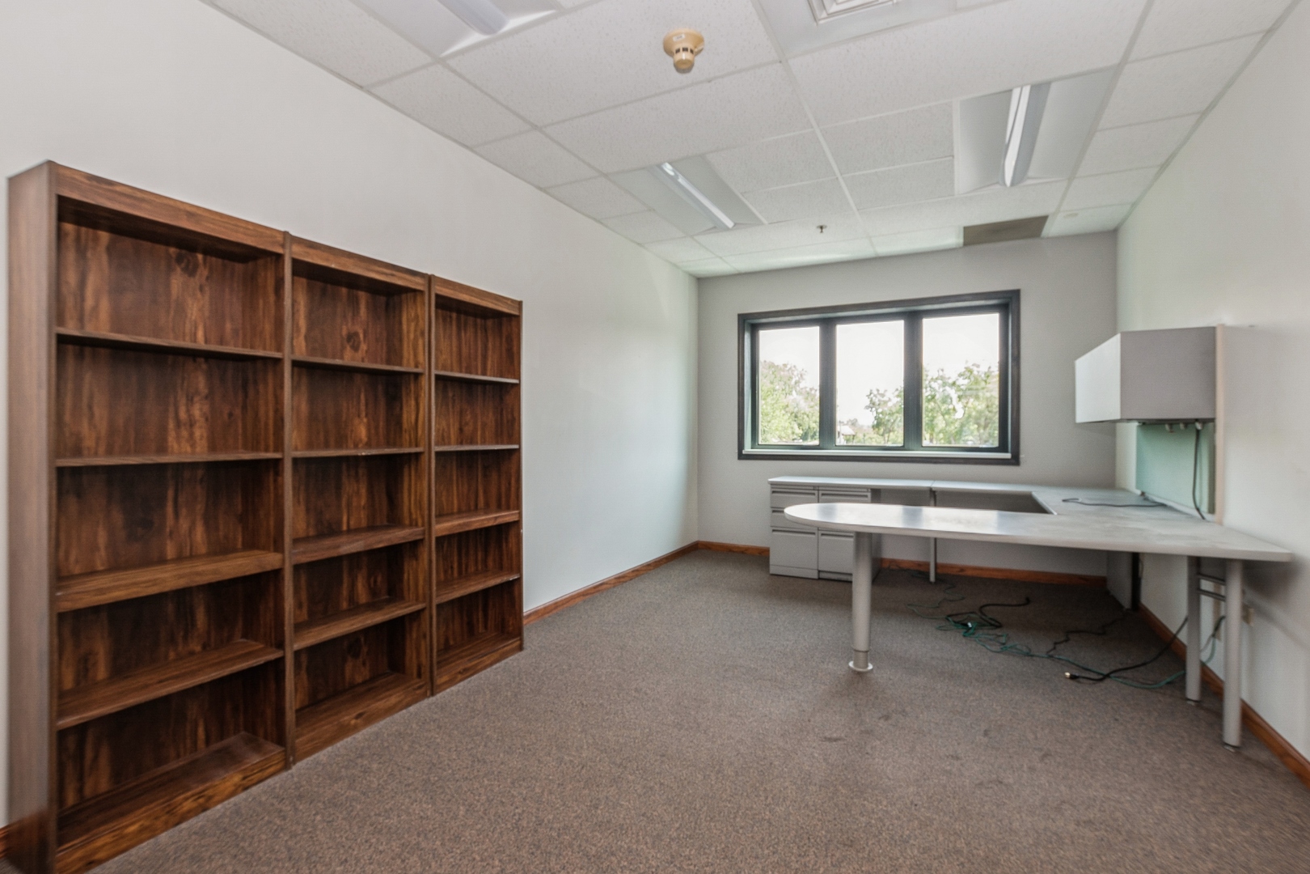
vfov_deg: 77.3
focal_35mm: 15
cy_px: 437
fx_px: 546
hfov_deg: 100.4
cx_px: 655
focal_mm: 10
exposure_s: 1/30
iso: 250
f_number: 7.1
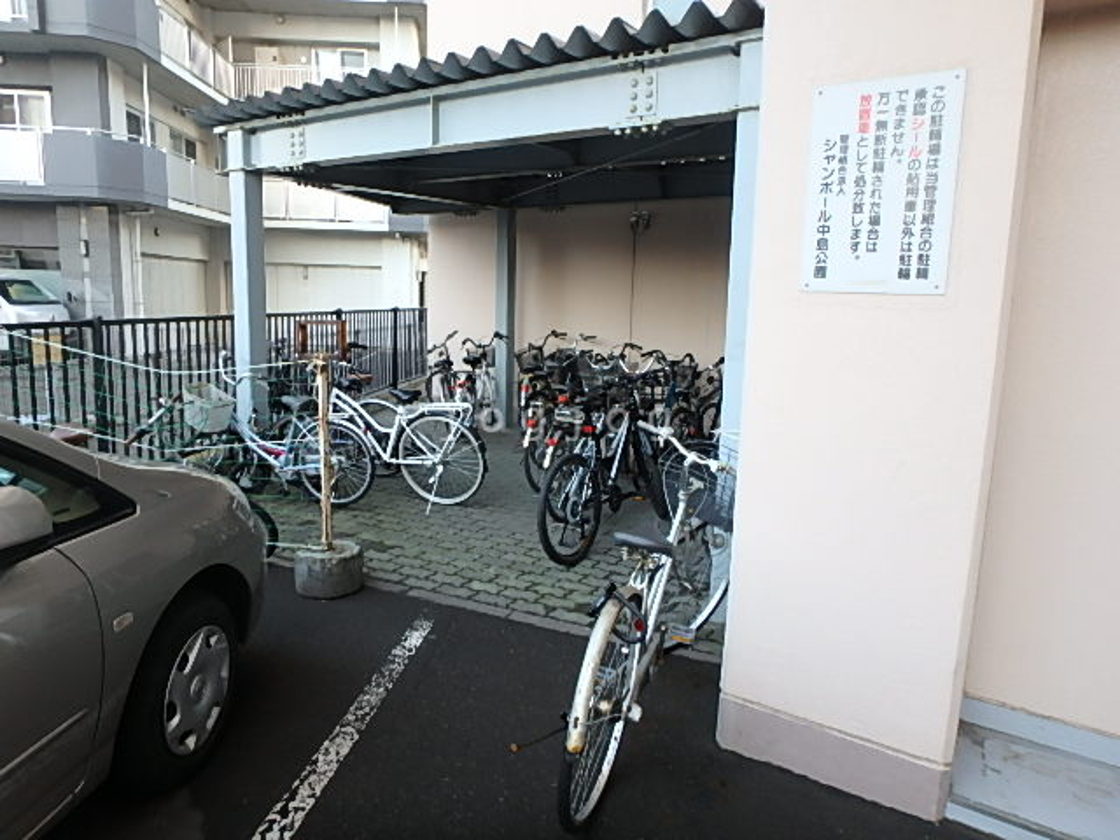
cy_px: 420
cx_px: 560
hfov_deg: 79.0
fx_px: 679
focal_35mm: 21
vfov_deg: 63.4
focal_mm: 3.7
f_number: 3.5
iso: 200
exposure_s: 1/30
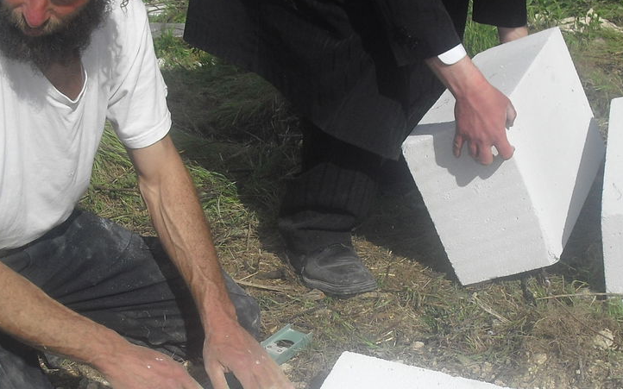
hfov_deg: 27.8
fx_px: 1256
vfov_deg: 17.5
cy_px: 290
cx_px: 296
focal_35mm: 74
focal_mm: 6.3
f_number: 7.8
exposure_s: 1/400
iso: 100
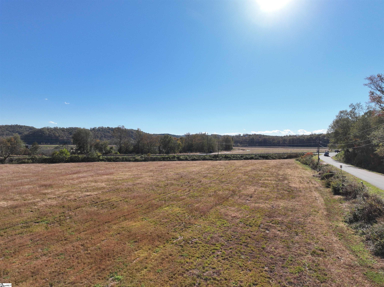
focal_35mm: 24
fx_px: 266
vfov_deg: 56.8
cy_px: 144
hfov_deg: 71.6
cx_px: 192
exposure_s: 1/400
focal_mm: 12.29
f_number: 2.8
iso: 180
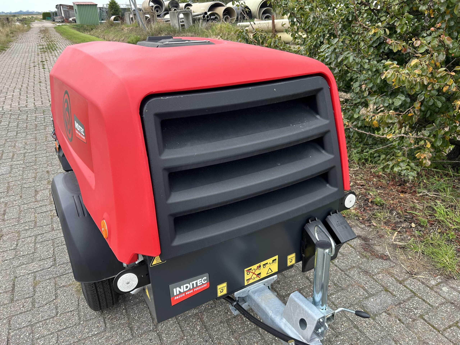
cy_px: 172
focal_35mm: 26
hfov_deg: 67.3
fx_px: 346
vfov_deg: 53.1
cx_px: 230
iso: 50
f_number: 1.5
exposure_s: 1/394
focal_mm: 5.7
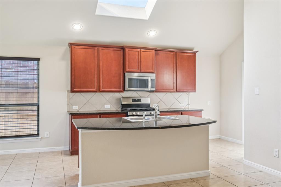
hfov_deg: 61.9
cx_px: 140
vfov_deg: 43.6
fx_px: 234
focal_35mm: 30
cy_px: 94
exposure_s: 1/13
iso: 400
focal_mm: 30
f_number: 8
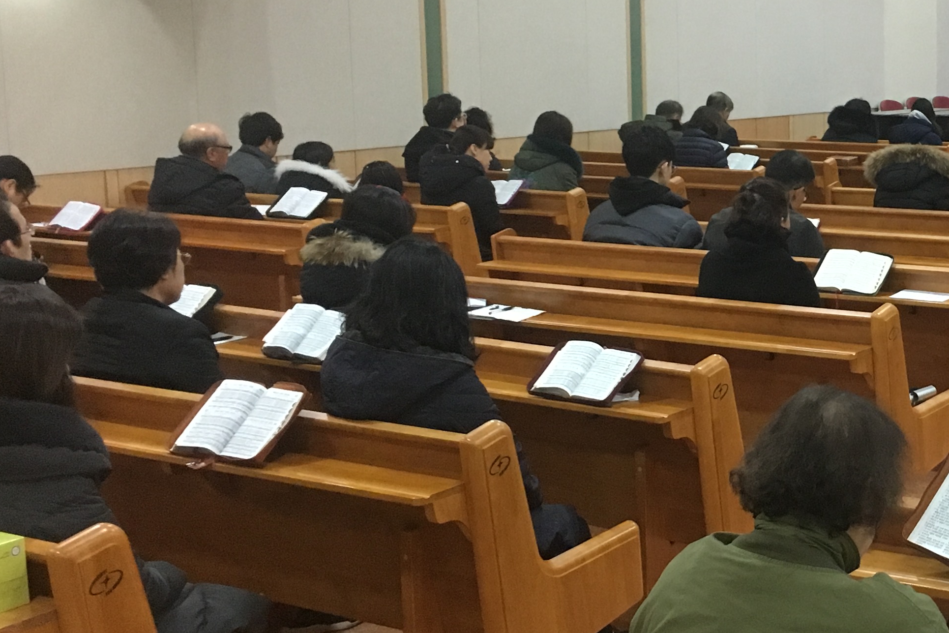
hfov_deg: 29.9
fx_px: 1661
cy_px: 264
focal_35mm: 63
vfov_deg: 21.6
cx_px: 931
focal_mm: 4.15
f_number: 2.2
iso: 200
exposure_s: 1/30
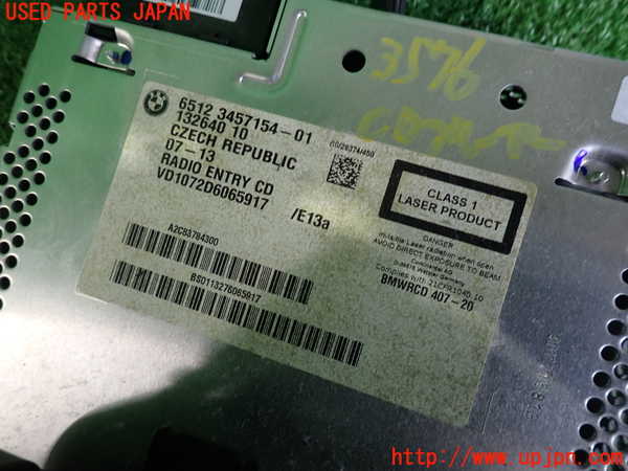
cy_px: 236
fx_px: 454
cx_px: 314
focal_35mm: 25
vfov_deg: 54.9
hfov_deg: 69.4
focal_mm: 4.5
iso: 200
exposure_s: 1/40
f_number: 2
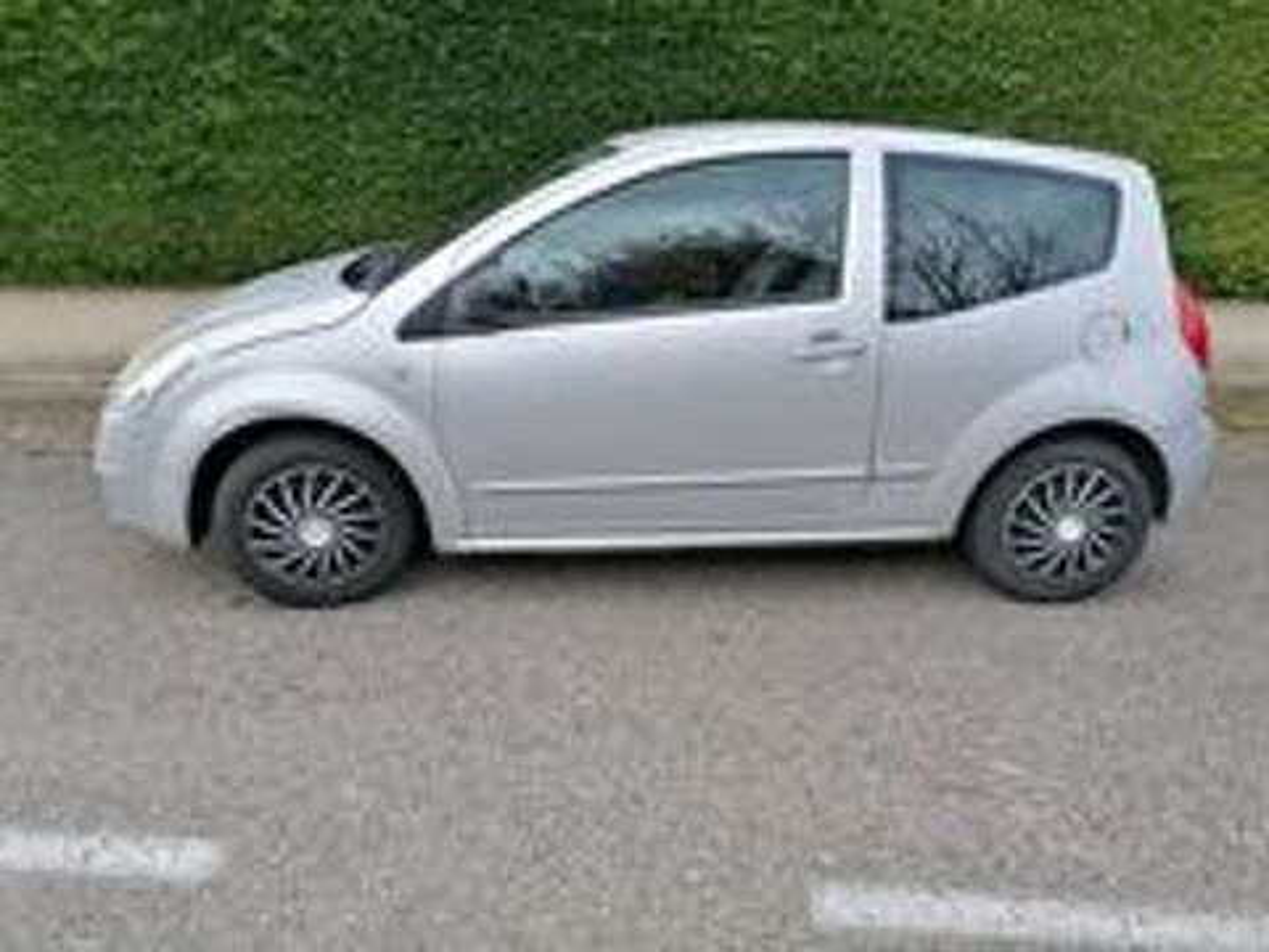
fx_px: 990
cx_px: 634
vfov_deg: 51.4
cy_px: 476
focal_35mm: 27
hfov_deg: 65.3
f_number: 1.8
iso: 50
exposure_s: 1/267
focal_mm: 5.4
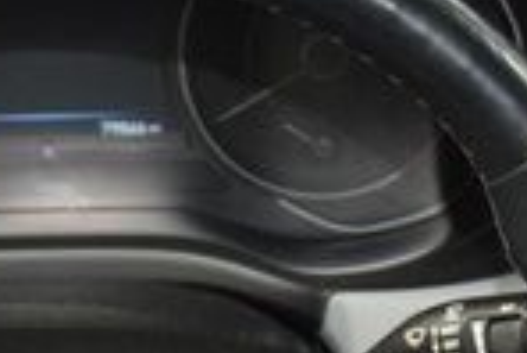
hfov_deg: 10.9
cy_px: 522
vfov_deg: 7.2
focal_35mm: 188
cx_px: 64
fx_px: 2757
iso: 2500
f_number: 3.8
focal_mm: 29
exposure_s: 1/50
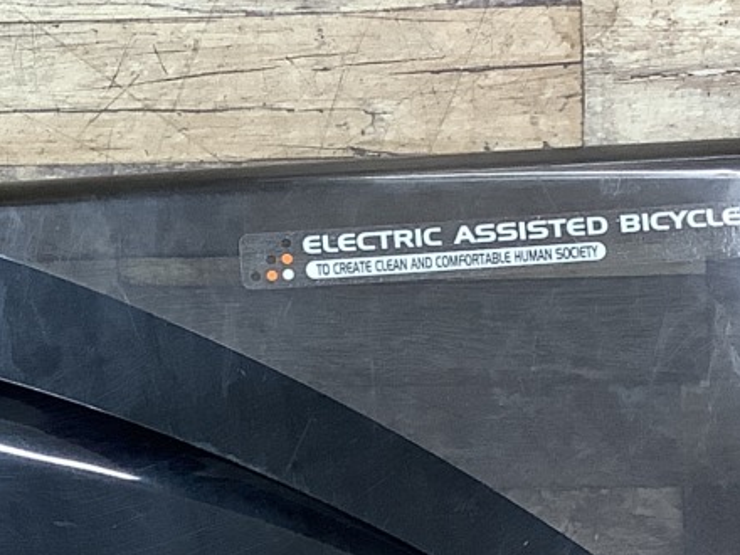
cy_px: 490
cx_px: -18
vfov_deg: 12.7
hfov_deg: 16.6
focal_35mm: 116
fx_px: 2480
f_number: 2.4
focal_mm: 3.3
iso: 125
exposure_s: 1/60
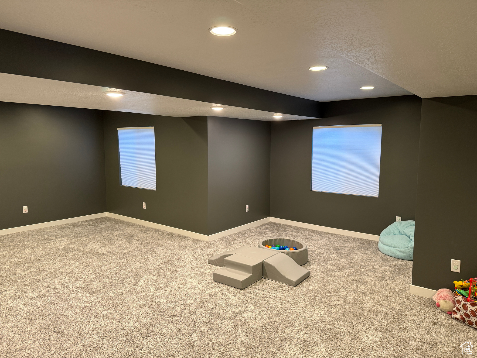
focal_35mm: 24
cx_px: 238
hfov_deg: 71.6
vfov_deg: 56.8
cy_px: 179
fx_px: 331
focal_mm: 6.76
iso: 160
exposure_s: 1/60
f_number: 1.78
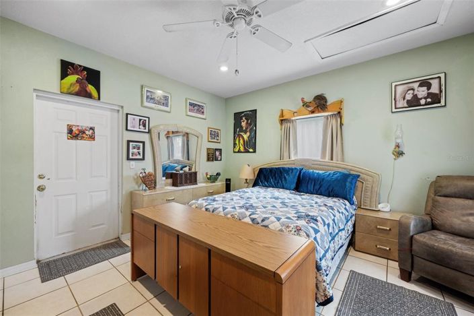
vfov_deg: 81.1
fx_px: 184
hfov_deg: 104.3
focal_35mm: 14
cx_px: 237
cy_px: 158
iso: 400
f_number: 8
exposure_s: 1/3
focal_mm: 14
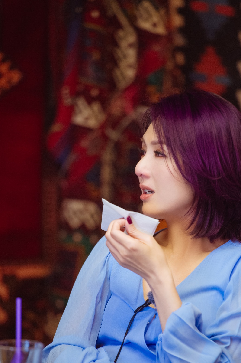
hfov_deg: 5.4
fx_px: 2576
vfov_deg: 8.0
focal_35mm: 256
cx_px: 149
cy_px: 229
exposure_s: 1/250
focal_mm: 200
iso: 1600
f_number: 2.8
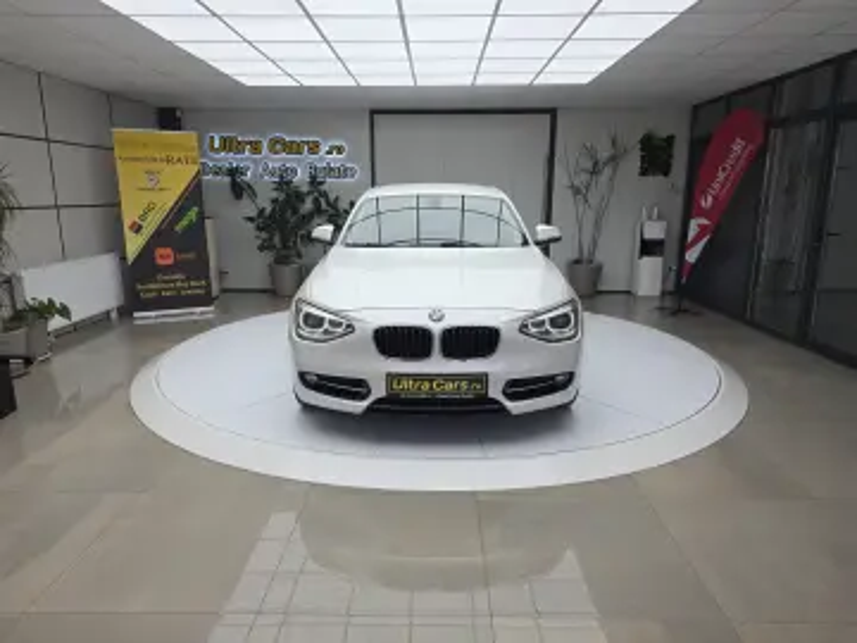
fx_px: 569
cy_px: 322
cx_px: 428
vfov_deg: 58.9
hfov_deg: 73.9
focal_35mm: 23
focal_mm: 6.25
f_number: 1.7
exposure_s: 1/252
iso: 25
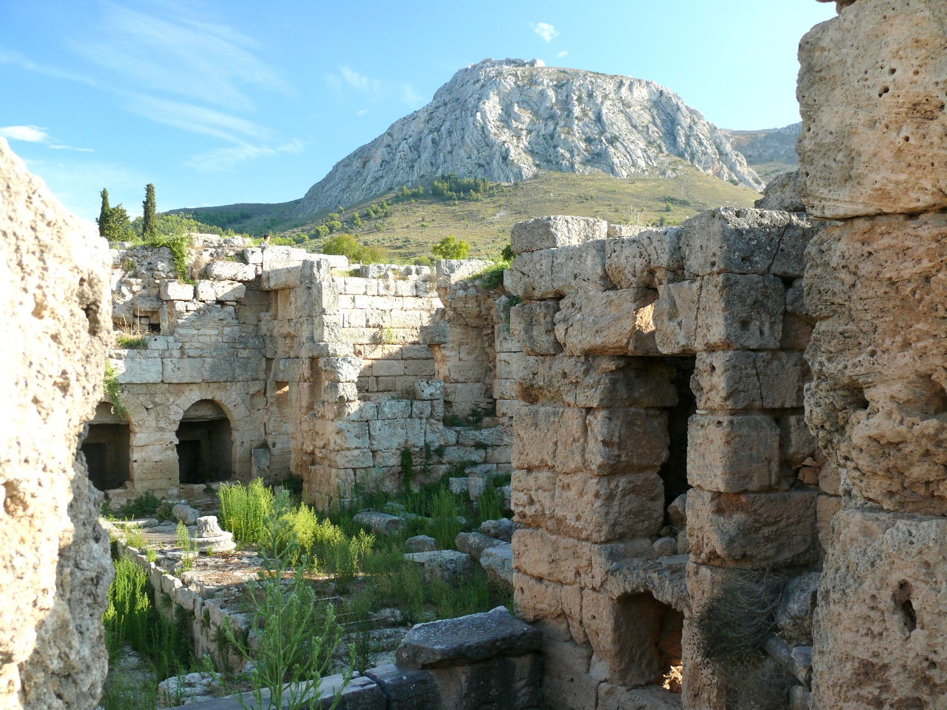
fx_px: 958
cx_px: 474
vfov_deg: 40.7
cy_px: 355
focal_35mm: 35
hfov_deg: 52.6
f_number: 4
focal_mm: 7.4
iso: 100
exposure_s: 1/125
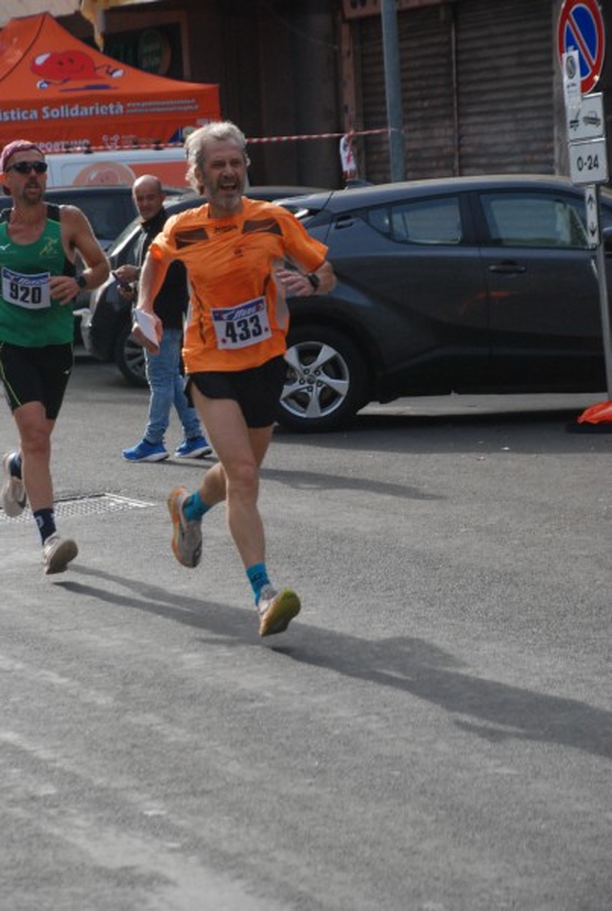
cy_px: 456
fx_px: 3234
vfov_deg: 16.0
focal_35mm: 128
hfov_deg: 10.8
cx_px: 306
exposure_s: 1/1000
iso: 1000
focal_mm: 85
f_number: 5.6
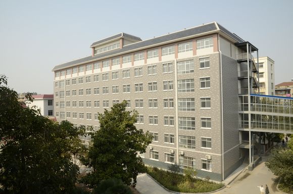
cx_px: 146
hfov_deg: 73.9
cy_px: 97
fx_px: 195
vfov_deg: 52.9
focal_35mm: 24
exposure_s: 1/200
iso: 100
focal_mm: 16
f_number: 7.1
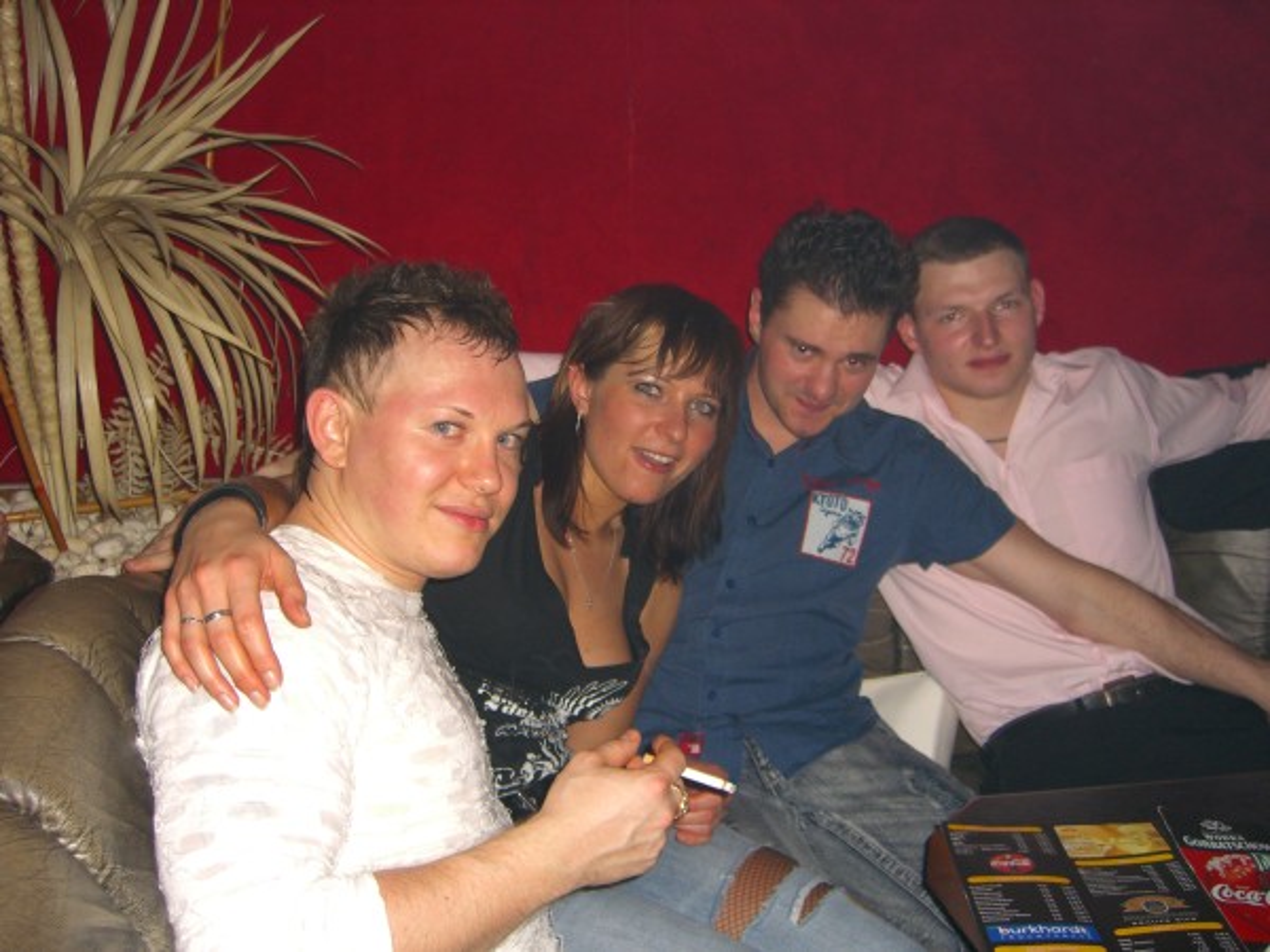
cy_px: 476
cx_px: 635
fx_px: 1394
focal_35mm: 38
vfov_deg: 37.7
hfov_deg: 49.0
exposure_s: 1/60
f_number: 2.8
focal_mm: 7.9
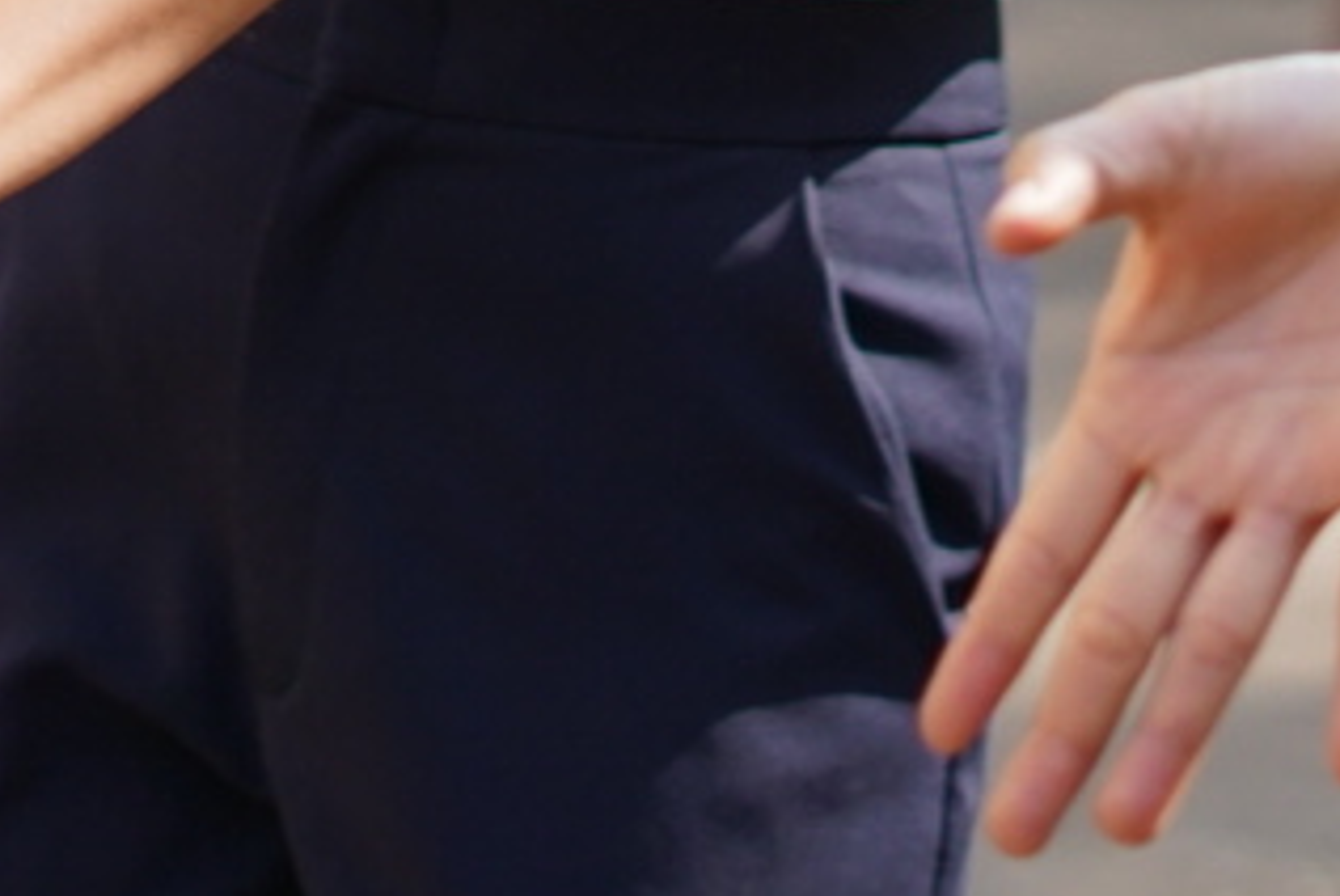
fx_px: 9500
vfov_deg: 5.3
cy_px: -981
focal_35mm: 255
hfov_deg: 8.1
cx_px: 503
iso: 400
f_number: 1.8
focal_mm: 50
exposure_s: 1/5000
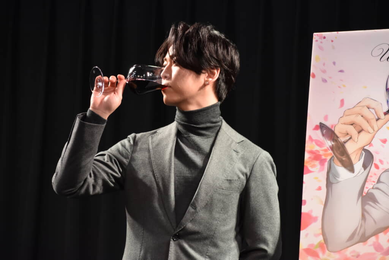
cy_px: 130
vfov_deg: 7.3
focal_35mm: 188
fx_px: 2026
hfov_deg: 11.0
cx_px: 194
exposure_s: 1/100
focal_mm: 125
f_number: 6
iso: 800
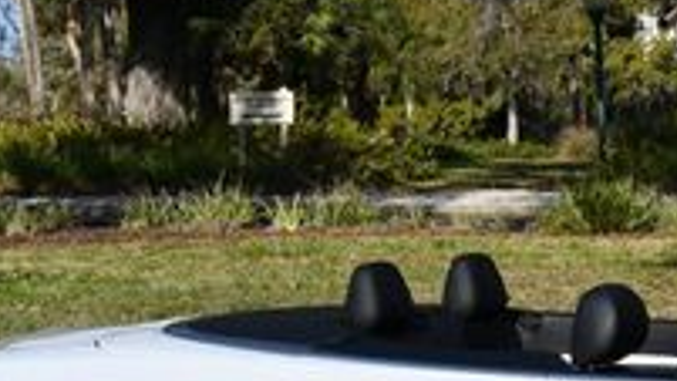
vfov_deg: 6.5
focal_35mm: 187
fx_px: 3356
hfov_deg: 11.2
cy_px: 239
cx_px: 899
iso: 100
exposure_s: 1/320
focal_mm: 28
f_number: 9
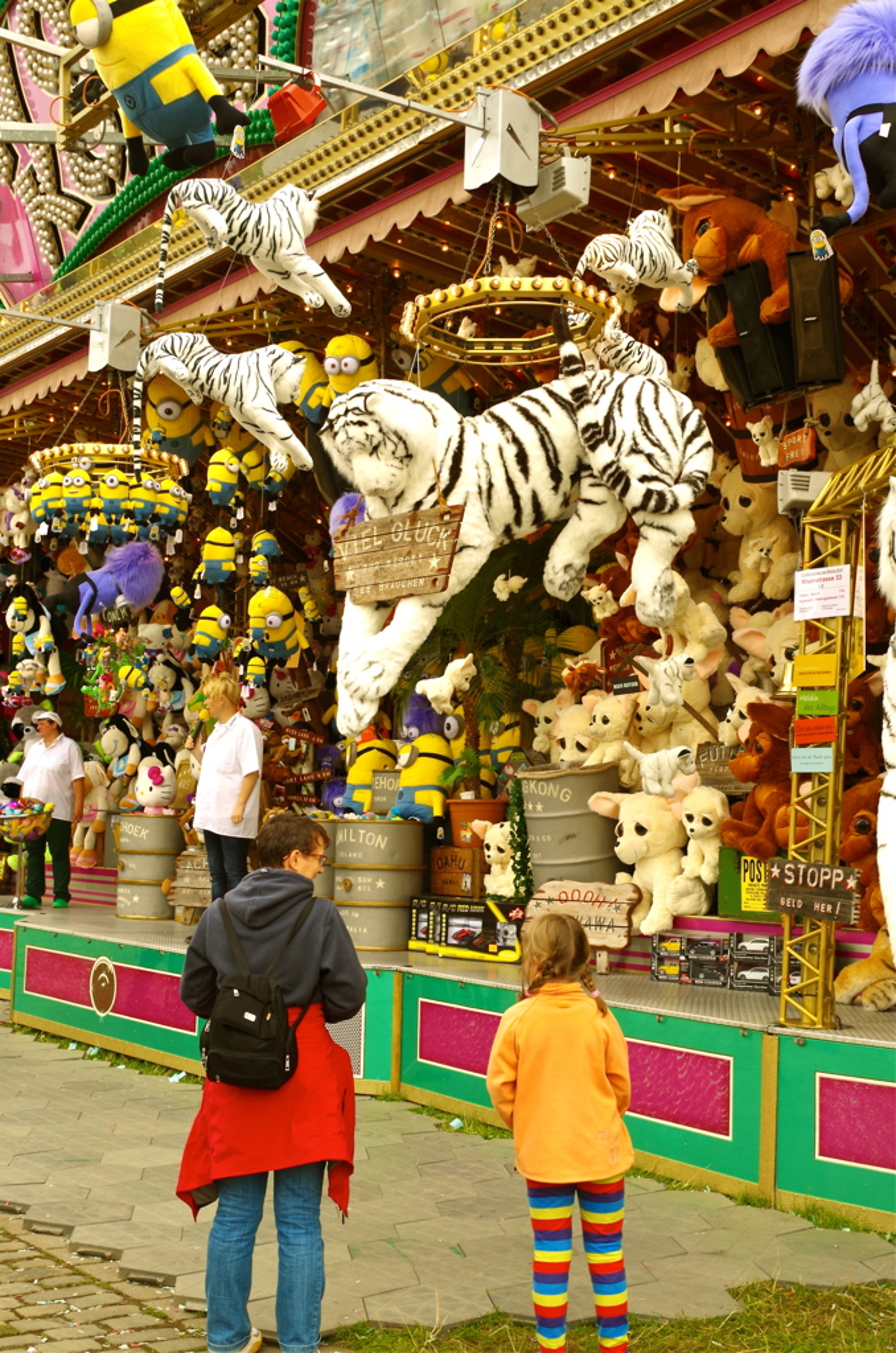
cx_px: 448
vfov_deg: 46.5
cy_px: 676
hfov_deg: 31.7
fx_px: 1575
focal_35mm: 42
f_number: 9
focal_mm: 28.13
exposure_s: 1/160
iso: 200
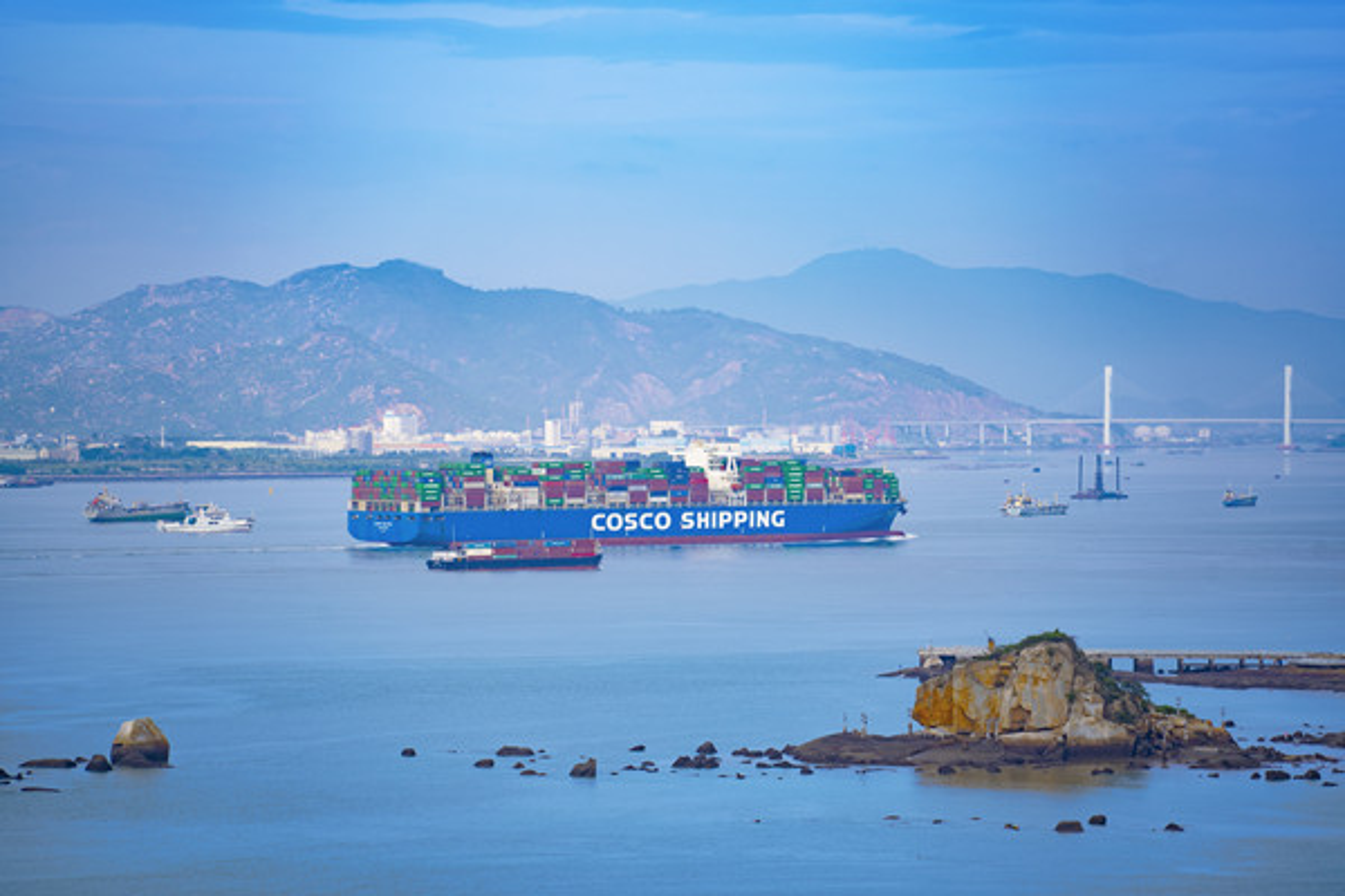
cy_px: 448
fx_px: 7472
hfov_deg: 10.3
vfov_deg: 6.9
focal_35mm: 200
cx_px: 672
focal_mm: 200
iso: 100
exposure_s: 1/250
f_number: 5.6
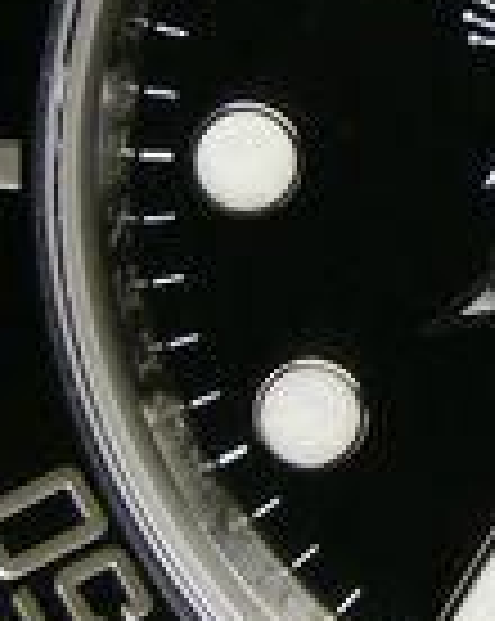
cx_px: 864
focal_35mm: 318
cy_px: 112
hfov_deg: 4.8
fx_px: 5836
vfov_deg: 6.1
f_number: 3.5
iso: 50
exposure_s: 1/56.5
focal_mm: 11.7
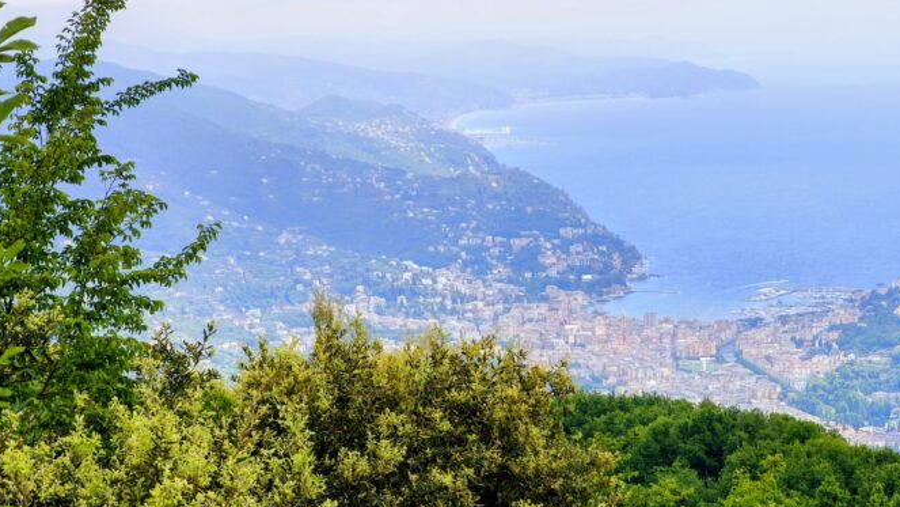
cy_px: 272
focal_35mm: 101
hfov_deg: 21.1
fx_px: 2410
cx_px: 550
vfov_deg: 12.0
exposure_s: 1/555
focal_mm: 8.8
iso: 50
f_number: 2
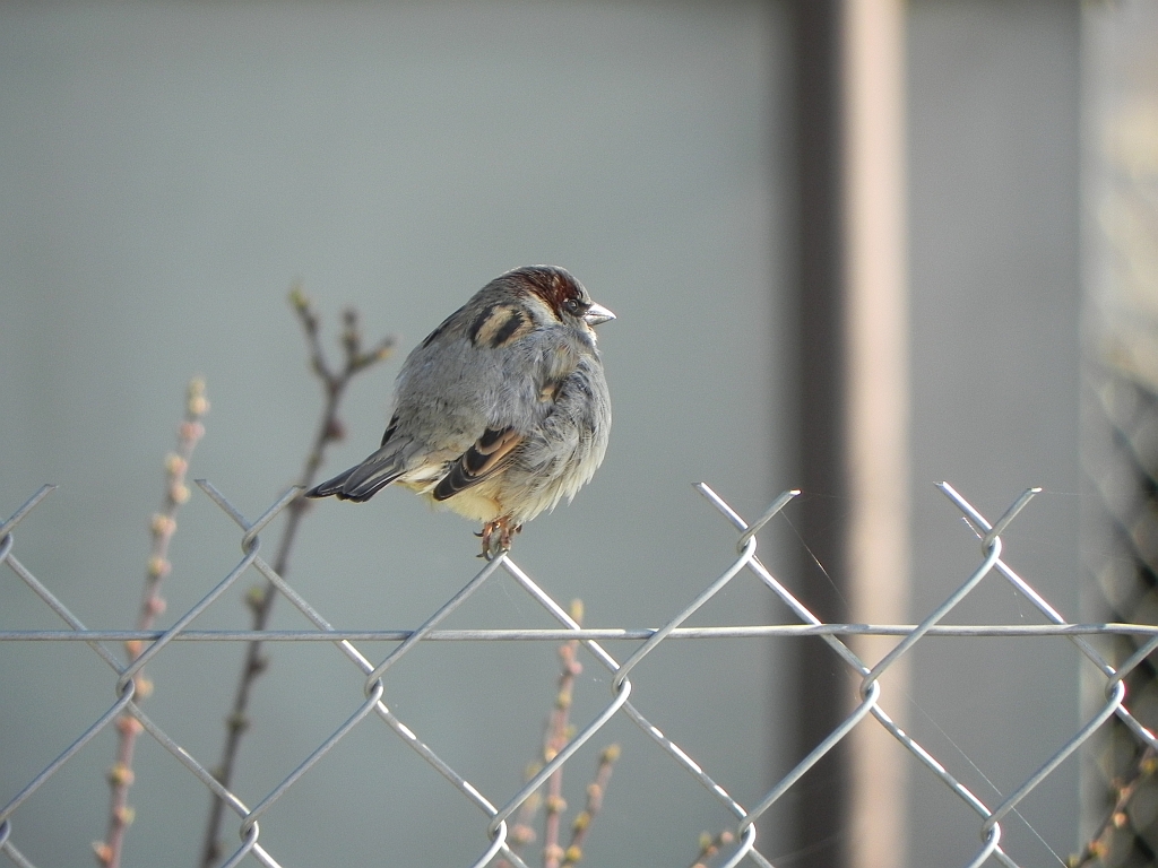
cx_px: 579
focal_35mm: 678
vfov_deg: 2.2
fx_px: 22681
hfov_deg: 2.9
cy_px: 434
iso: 160
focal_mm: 120
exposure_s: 1/198
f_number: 5
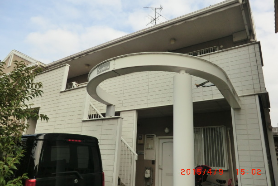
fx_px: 201
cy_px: 96
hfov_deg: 69.4
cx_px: 135
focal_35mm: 26
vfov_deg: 49.6
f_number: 7.5
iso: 80
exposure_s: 1/200
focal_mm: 4.3
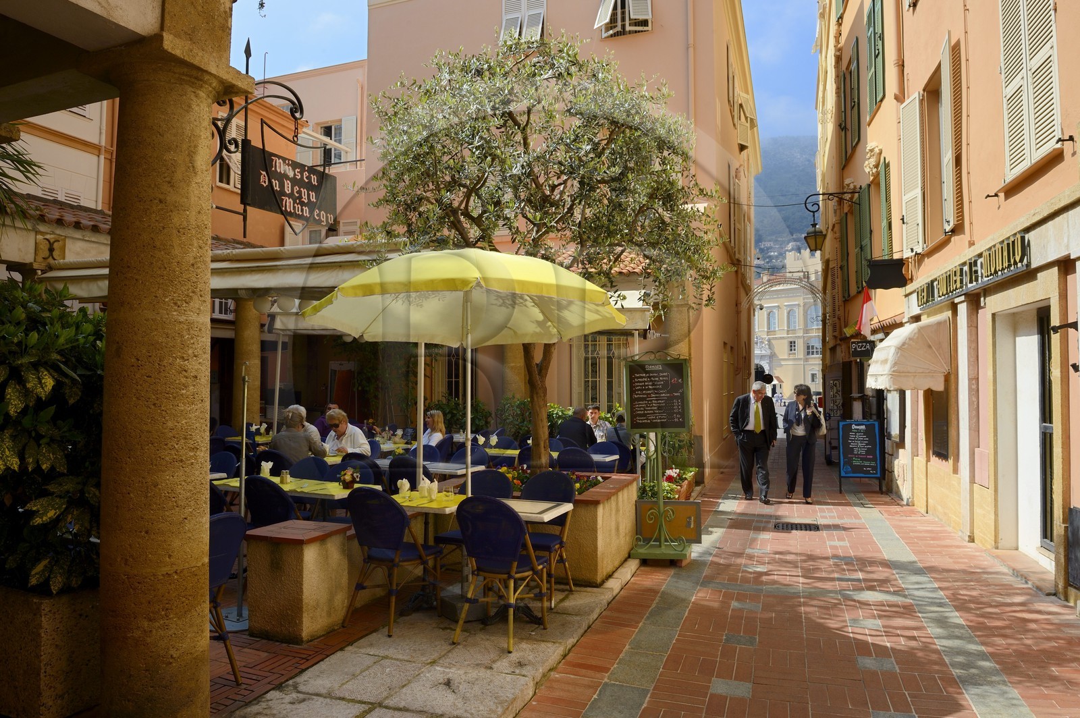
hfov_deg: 73.8
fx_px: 719
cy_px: 359
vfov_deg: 53.1
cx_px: 540
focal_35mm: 24
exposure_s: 1/160
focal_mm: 24
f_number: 13
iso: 200
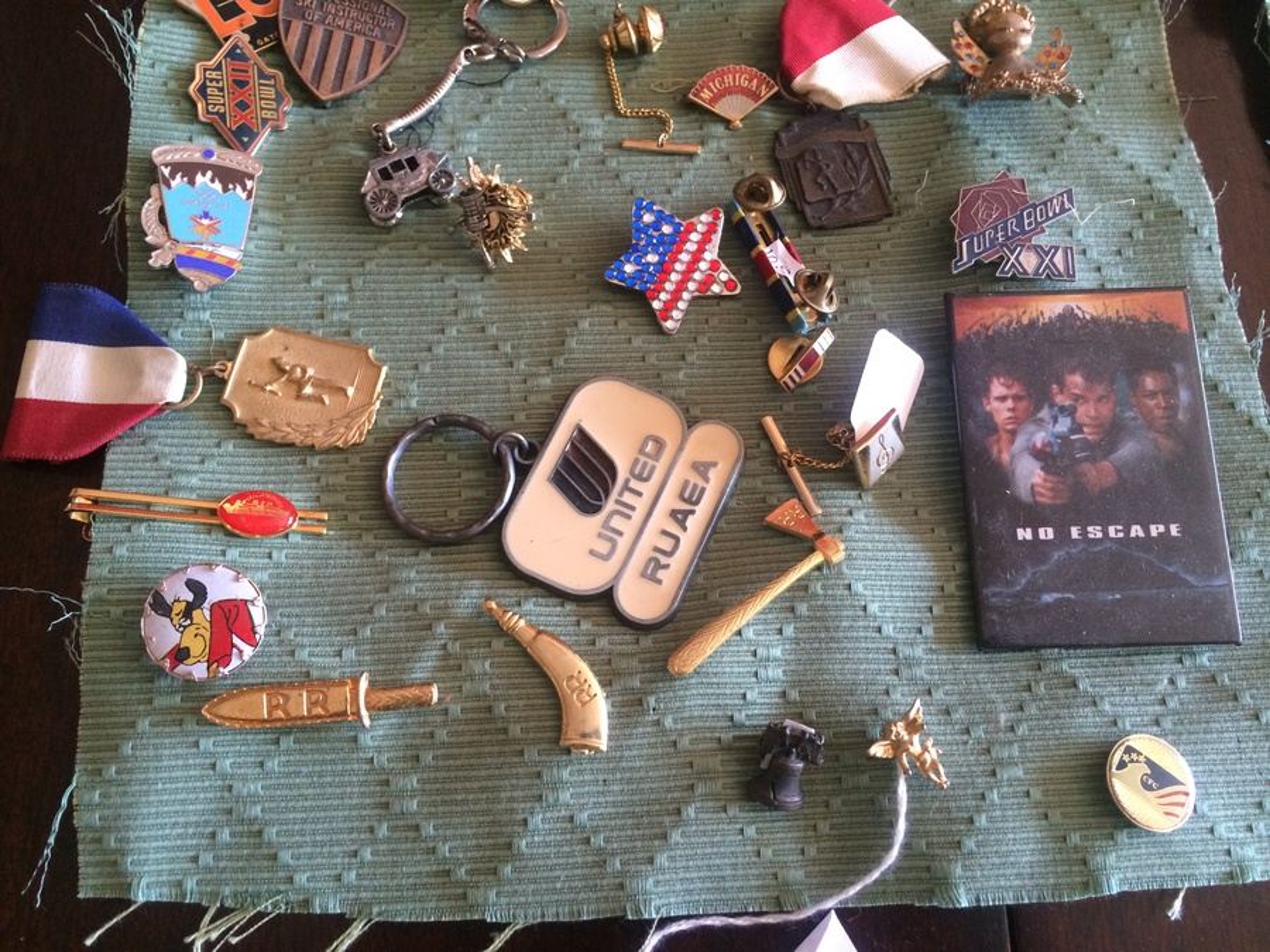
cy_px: 476
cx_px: 635
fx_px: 1101
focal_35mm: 30
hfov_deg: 60.0
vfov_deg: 46.8
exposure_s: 1/30
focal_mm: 4.12
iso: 200
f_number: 2.2
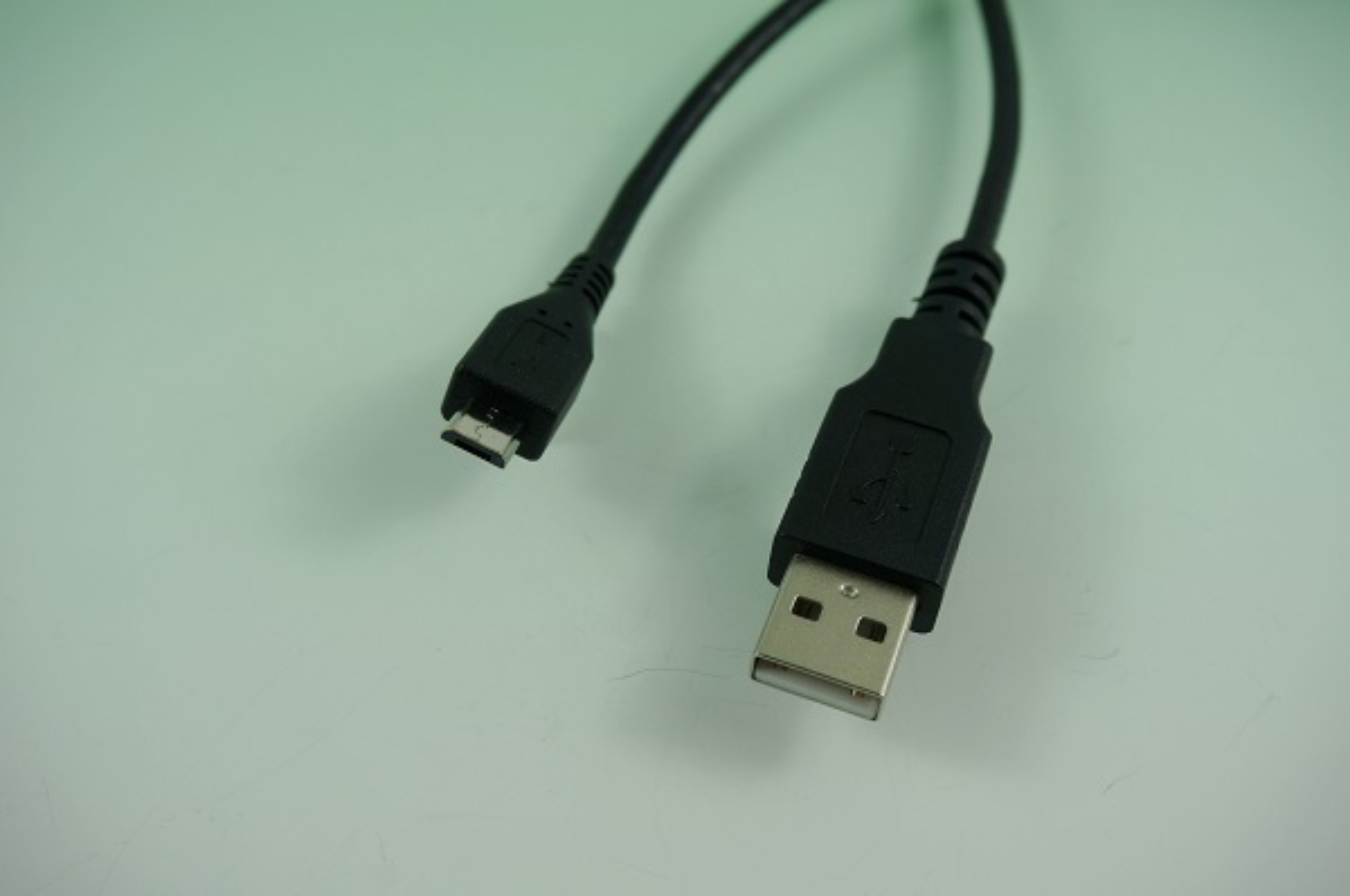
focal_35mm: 39
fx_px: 1460
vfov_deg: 34.1
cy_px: 448
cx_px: 675
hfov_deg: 49.6
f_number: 8
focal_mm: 26
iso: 100
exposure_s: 1/100
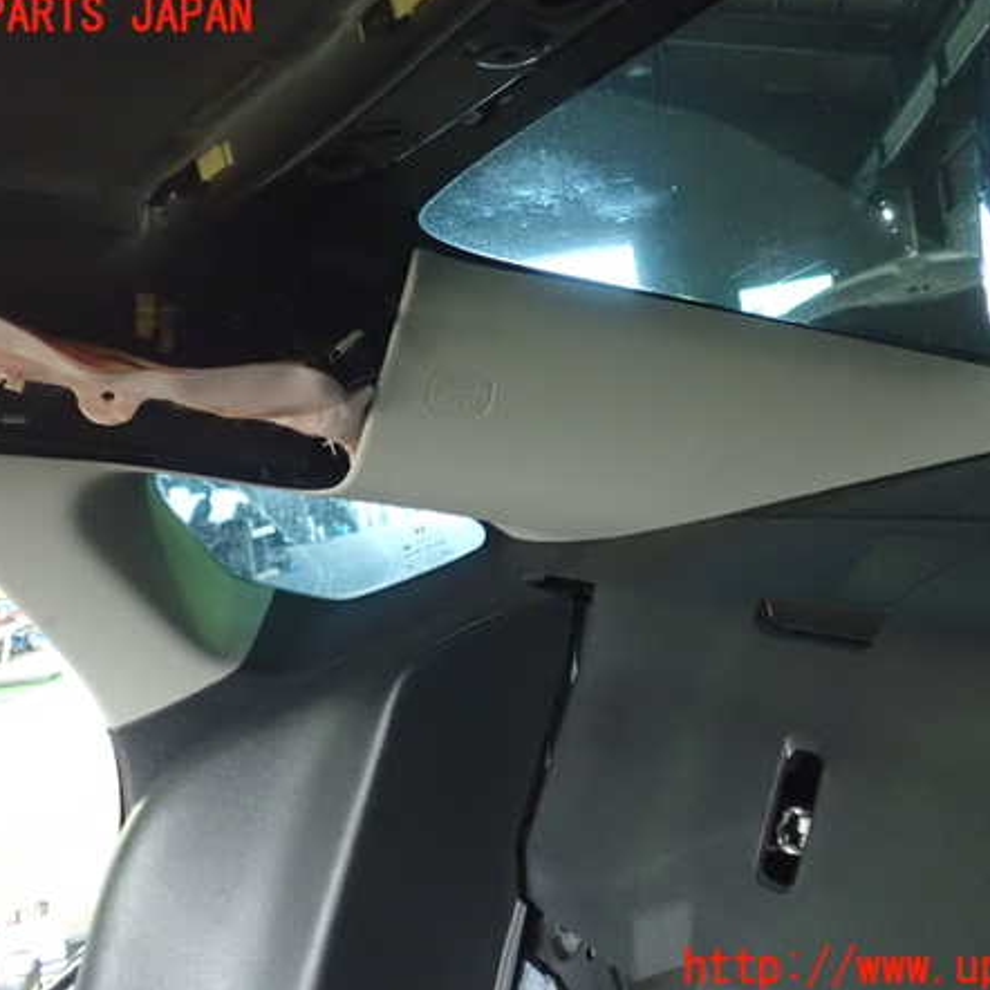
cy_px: 493
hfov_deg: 46.0
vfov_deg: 46.0
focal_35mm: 36
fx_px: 1165
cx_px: 517
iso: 1600
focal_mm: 5.5
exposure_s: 1/30
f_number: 2.3
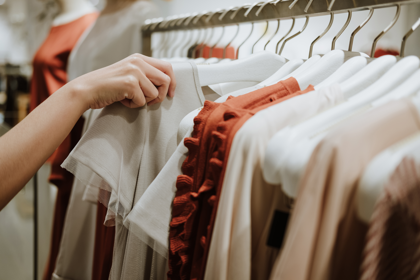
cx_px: 210
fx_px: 618
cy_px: 140
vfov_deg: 25.5
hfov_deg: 37.5
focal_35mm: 53
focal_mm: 35
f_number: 2
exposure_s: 1/160
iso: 400
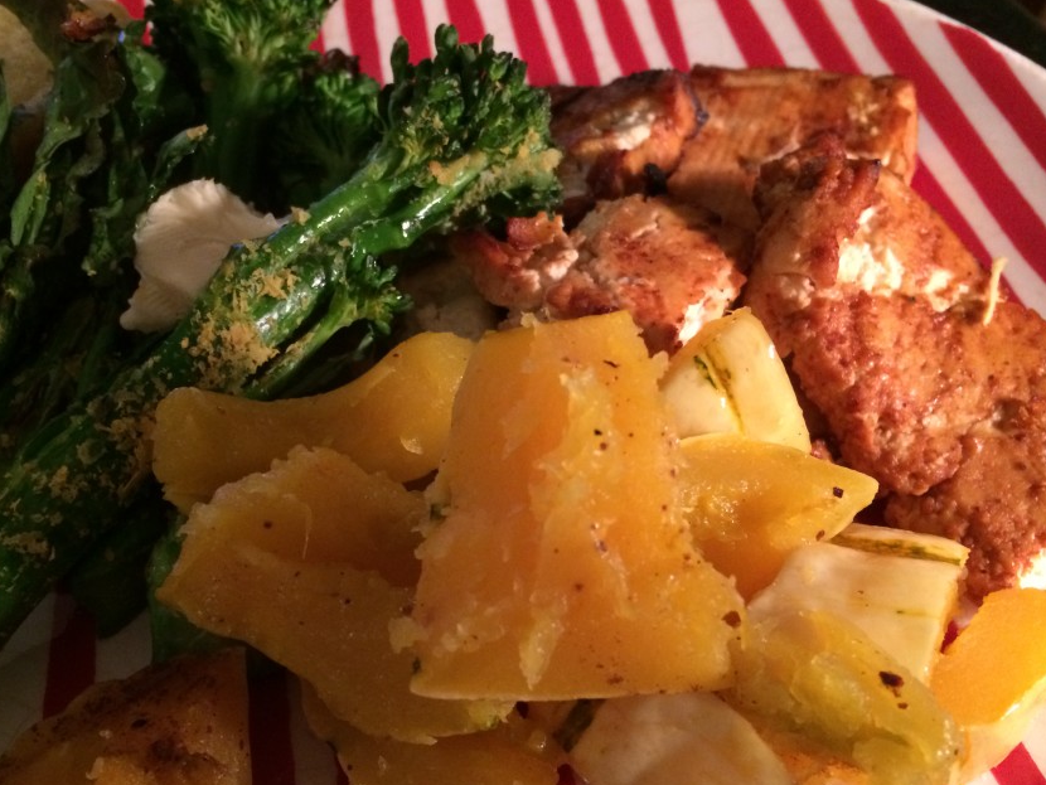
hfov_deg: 49.9
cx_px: 428
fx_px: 1118
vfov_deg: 38.7
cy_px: 418
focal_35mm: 37
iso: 320
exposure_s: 1/15
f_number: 2.2
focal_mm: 4.12
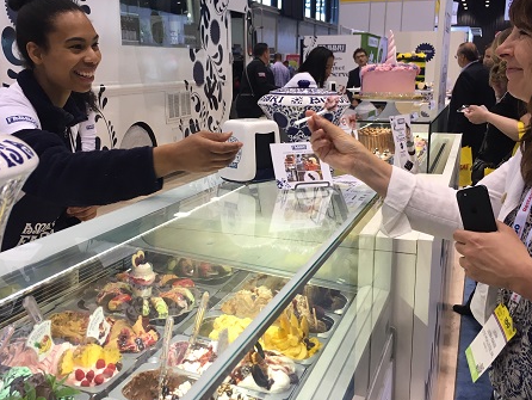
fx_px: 600
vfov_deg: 36.8
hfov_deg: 47.8
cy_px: 189
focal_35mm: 39
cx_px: 242
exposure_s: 1/30
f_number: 2.2
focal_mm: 4.15
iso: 25
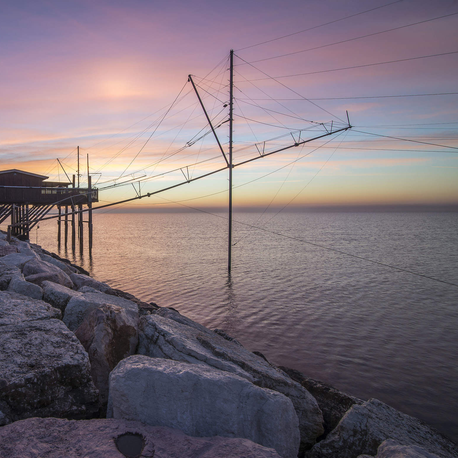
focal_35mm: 21
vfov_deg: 72.1
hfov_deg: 67.3
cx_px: 112
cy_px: 229
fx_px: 314
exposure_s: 1/4
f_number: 11
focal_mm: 16
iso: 100
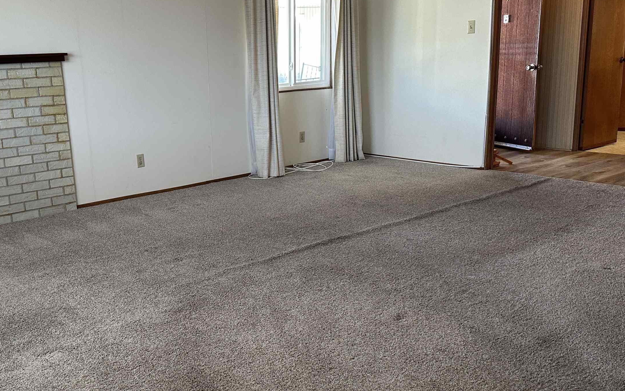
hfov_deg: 53.0
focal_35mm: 36
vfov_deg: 35.3
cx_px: 210
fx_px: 613
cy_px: 190
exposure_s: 1/60
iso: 160
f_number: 1.78
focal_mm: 6.86
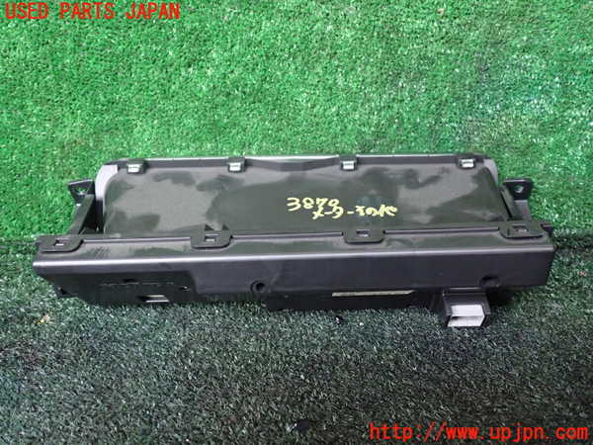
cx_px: 296
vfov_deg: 46.8
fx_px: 514
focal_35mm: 30
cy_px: 222
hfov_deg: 60.0
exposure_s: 1/25
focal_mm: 5.4
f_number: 2.3
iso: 800
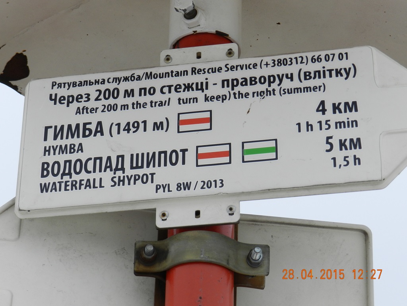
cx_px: 204
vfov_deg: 14.8
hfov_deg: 19.6
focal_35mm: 100
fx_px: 1176
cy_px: 153
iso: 160
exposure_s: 1/1000
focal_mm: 17.7
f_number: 4.6
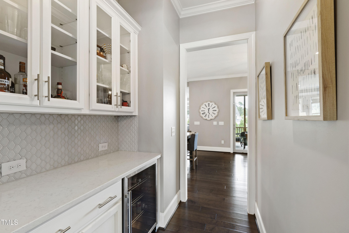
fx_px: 145
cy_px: 116
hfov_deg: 100.4
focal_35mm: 15
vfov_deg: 77.3
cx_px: 174
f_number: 8
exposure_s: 1.3
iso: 100
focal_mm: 10
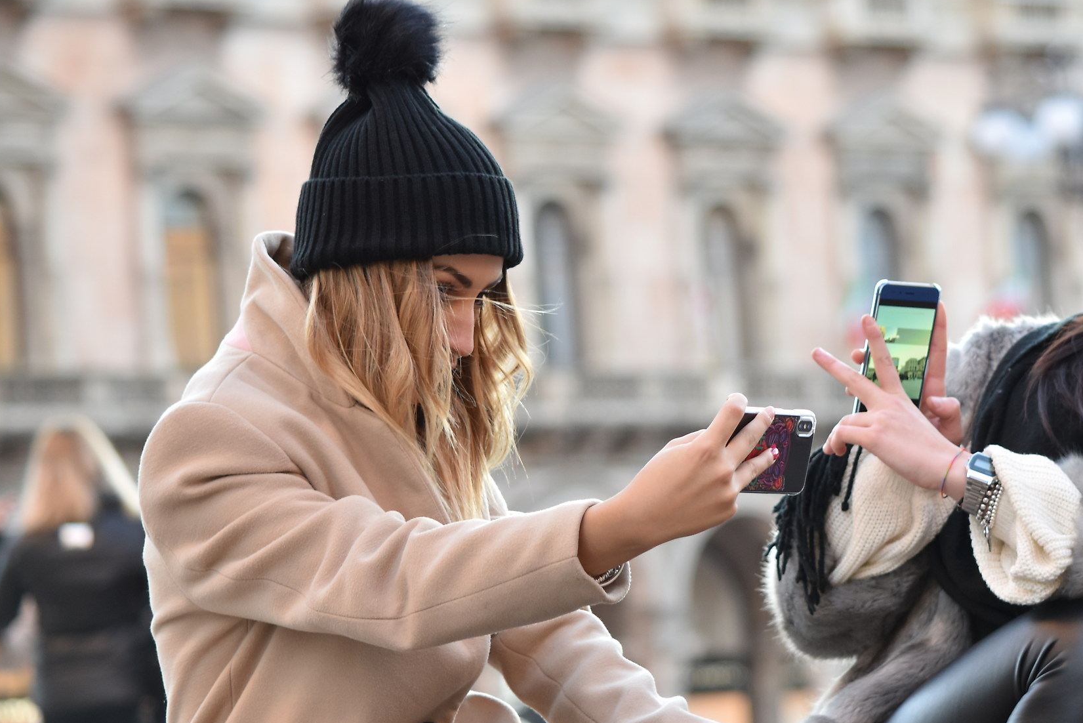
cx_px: 758
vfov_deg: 6.3
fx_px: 6560
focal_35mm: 218
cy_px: 359
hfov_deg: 9.4
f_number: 4.8
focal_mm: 100
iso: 400
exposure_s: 1/80
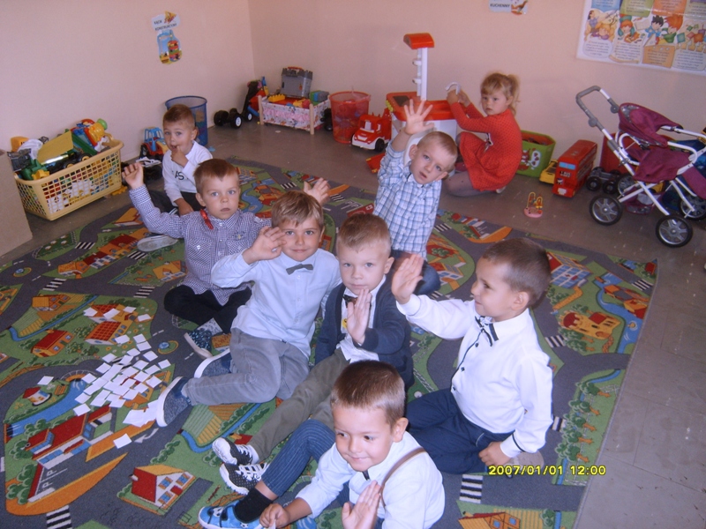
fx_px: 571
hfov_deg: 63.4
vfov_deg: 49.7
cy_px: 264
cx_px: 353
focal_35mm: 28
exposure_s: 1/30
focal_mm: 4.7
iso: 100
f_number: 2.8
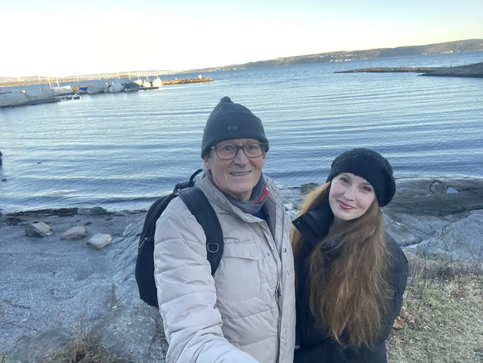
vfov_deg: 58.9
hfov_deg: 73.9
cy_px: 182
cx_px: 242
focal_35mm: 23
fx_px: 321
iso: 50
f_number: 2.2
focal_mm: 2.71
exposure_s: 1/122
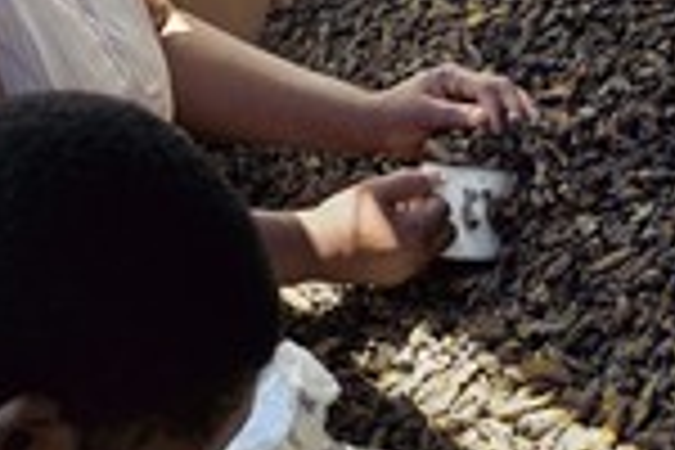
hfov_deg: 30.0
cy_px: 32
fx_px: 1256
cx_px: 382
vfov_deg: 19.9
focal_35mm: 67
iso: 400
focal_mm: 24
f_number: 5
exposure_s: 1/200
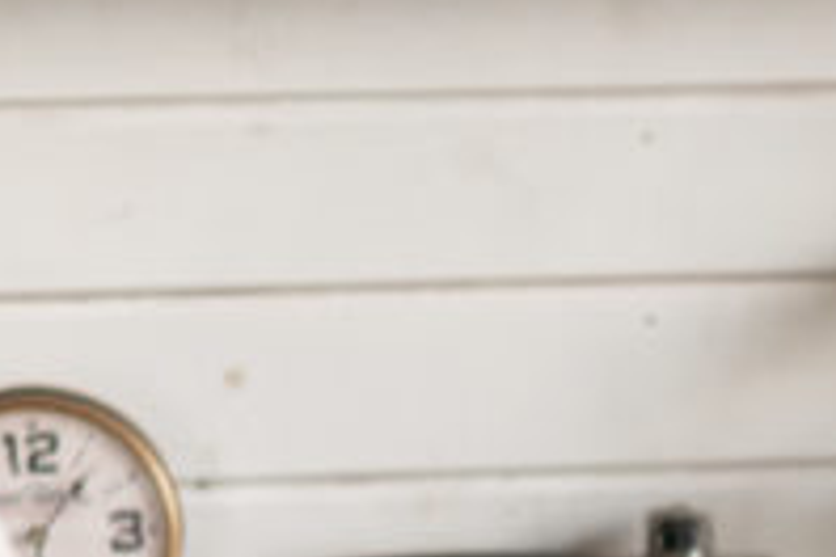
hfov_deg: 7.0
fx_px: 6618
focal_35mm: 285
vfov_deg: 4.7
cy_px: 1255
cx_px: 1642
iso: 400
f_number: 2
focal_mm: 55
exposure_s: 1/160
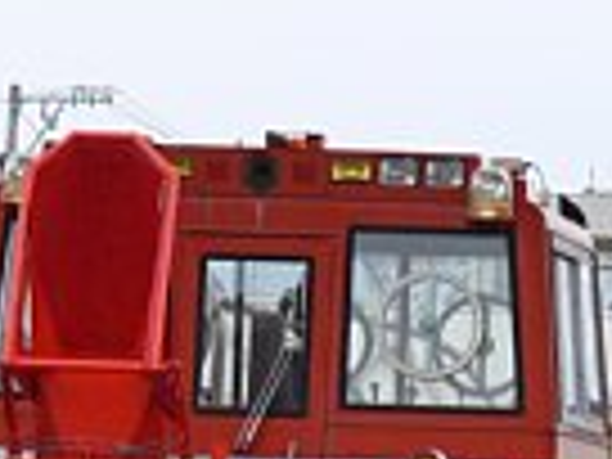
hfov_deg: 3.2
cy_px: 616
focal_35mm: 619
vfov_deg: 2.4
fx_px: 10944
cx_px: 184
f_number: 4
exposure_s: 1/100
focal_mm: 44.6
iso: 80
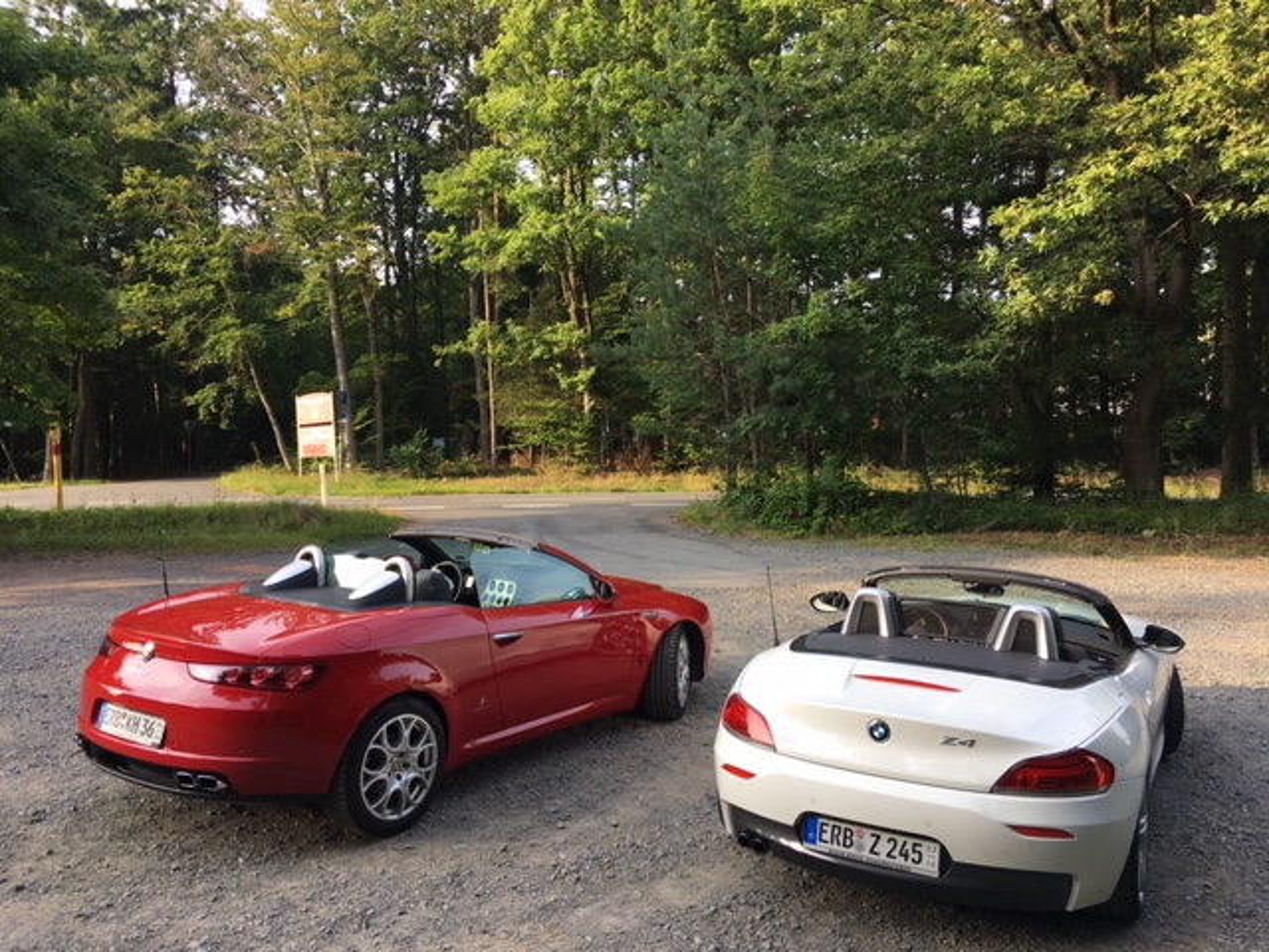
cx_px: 634
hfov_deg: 61.7
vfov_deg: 48.2
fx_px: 1063
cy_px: 476
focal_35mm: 29
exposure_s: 1/208
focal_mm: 4.15
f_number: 2.2
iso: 25
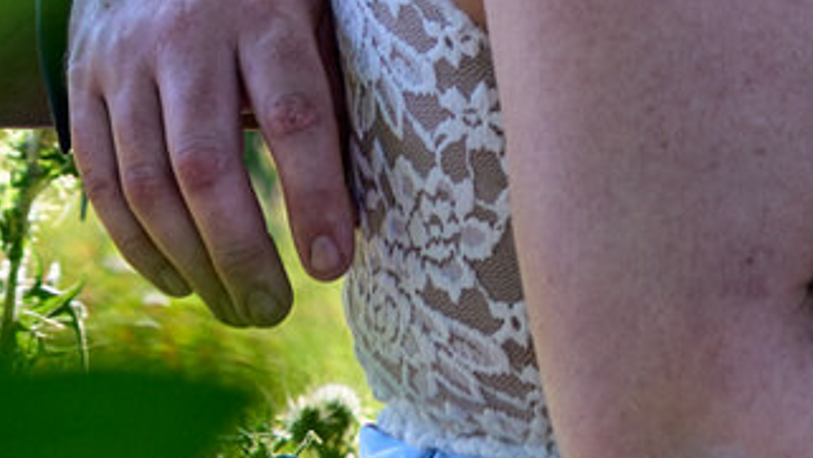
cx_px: 971
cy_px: -1427
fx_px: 7744
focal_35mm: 359
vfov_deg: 3.2
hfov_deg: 6.0
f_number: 4
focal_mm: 55
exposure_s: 1/320
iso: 160
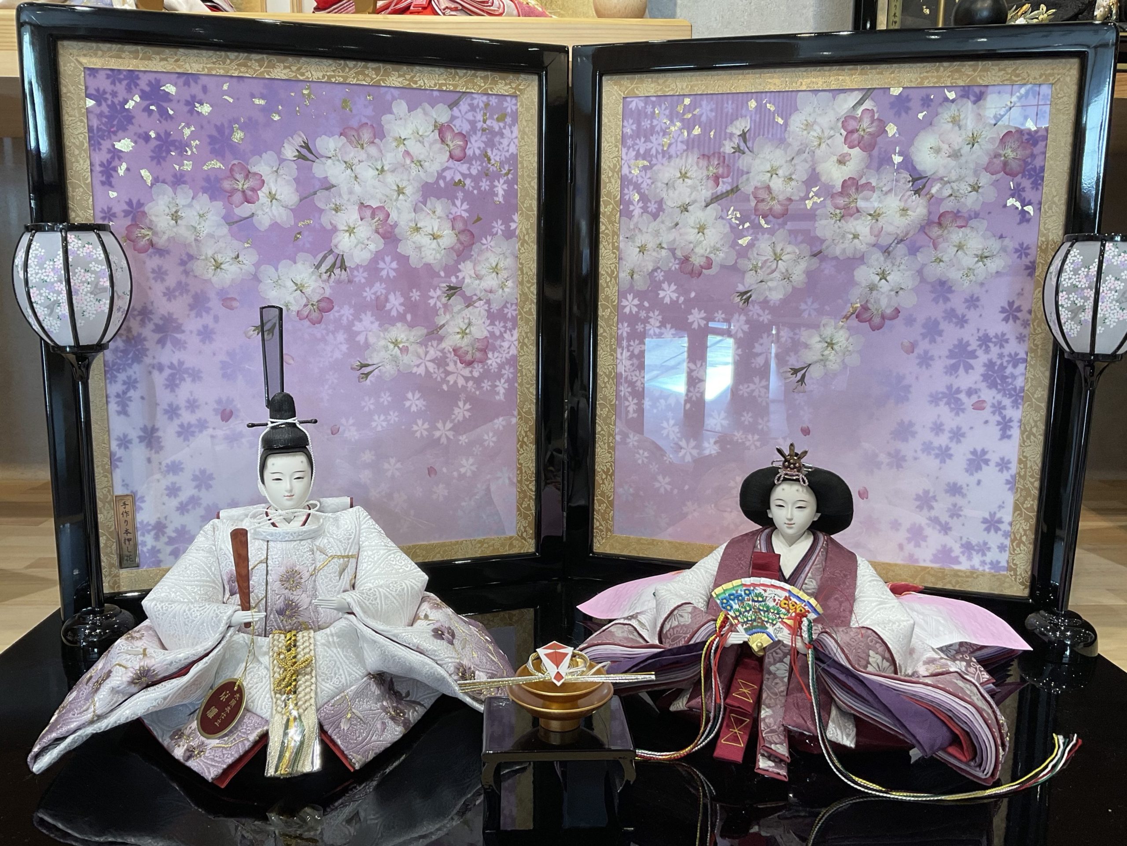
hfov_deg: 61.7
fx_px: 944
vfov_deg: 48.2
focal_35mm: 29
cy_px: 423
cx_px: 564
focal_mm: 3
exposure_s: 1/60
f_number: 1.8
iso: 40
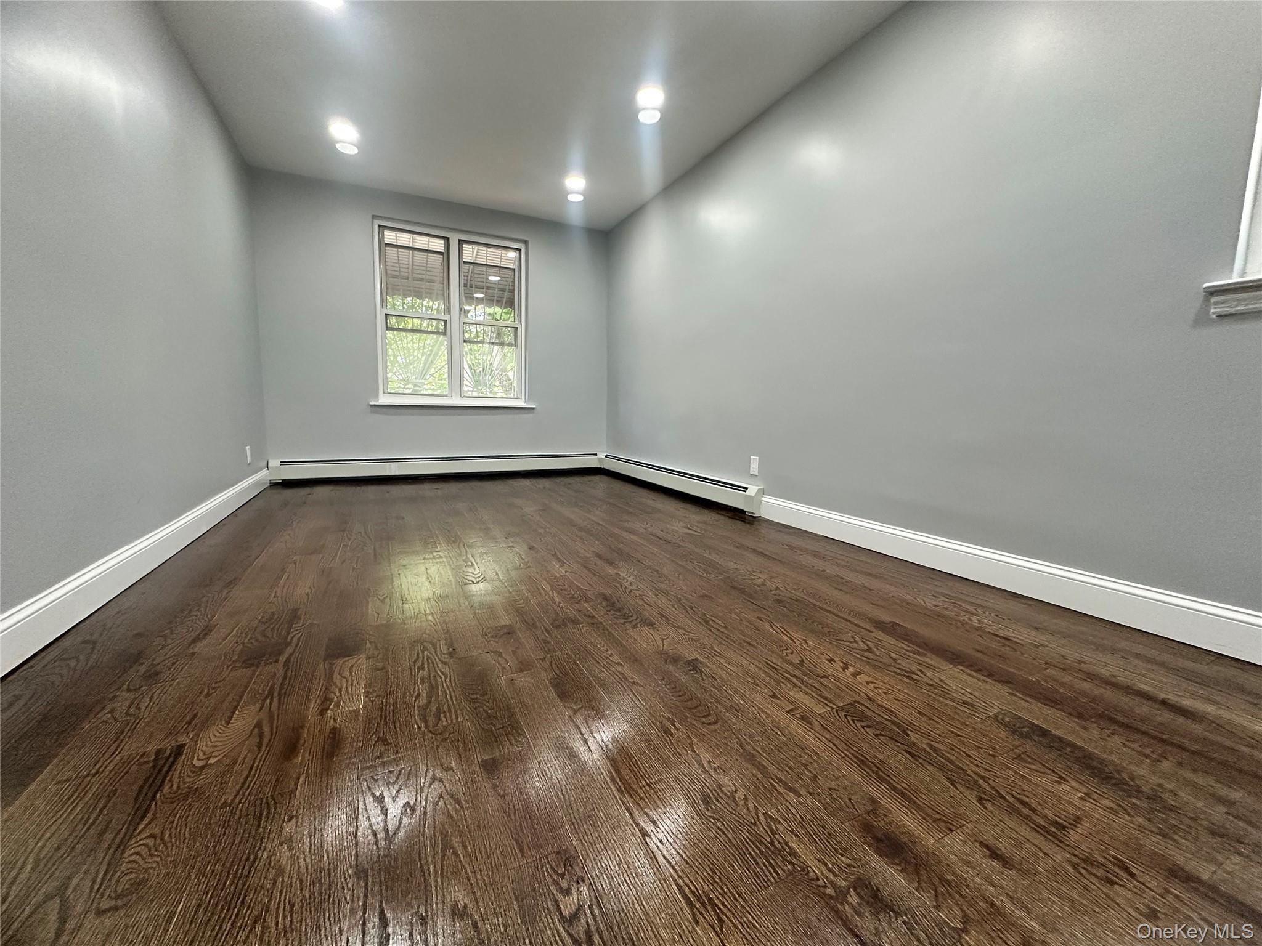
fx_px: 510
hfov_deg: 102.1
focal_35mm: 14
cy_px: 473
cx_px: 631
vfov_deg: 85.7
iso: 250
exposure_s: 1/120
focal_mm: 2.22
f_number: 2.2
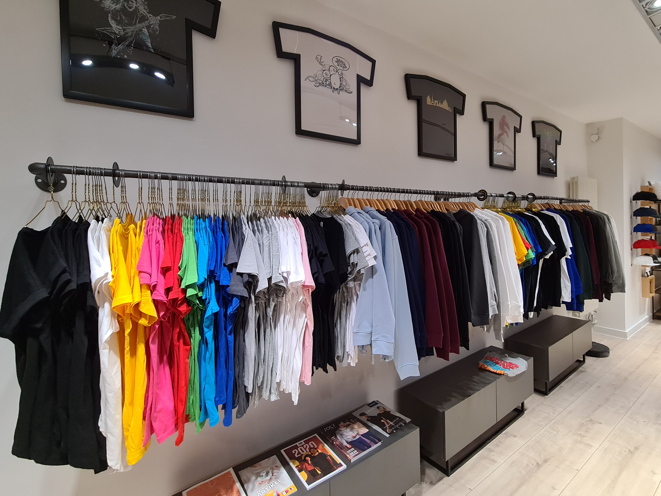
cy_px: 223
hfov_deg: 98.0
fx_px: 286
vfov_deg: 81.5
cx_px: 353
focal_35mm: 15
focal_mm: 2.2
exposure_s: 1/50
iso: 320
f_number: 2.2
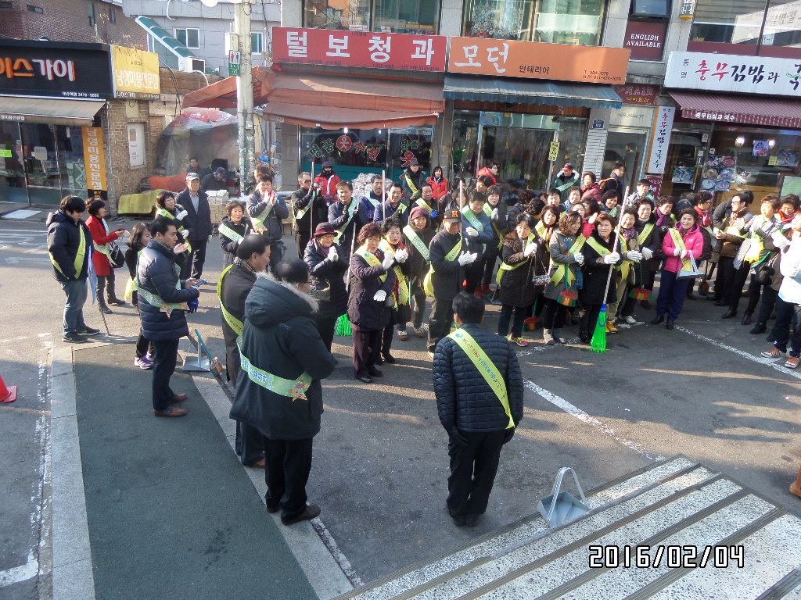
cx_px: 400
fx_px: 555
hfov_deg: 71.6
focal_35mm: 24
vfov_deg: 56.8
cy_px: 300
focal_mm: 4
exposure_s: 1/90
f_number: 3.2
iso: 80
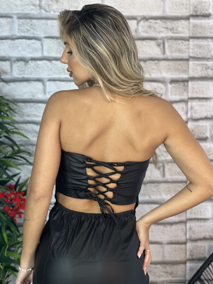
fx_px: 632
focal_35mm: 77
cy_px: 142
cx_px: 106
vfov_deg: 25.3
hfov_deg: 19.1
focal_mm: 9
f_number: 2.8
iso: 100
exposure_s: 1/120
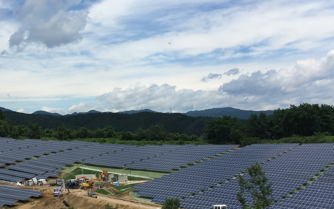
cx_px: 81
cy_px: 134
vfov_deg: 23.1
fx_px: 510
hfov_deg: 35.4
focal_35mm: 56
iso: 32
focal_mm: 4.15
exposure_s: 1/3049
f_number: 2.2
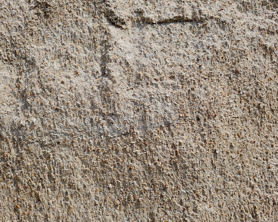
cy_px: 112
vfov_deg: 36.5
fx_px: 337
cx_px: 139
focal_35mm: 41
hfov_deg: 44.8
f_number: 5.6
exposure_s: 1/1300
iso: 160
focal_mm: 24.3
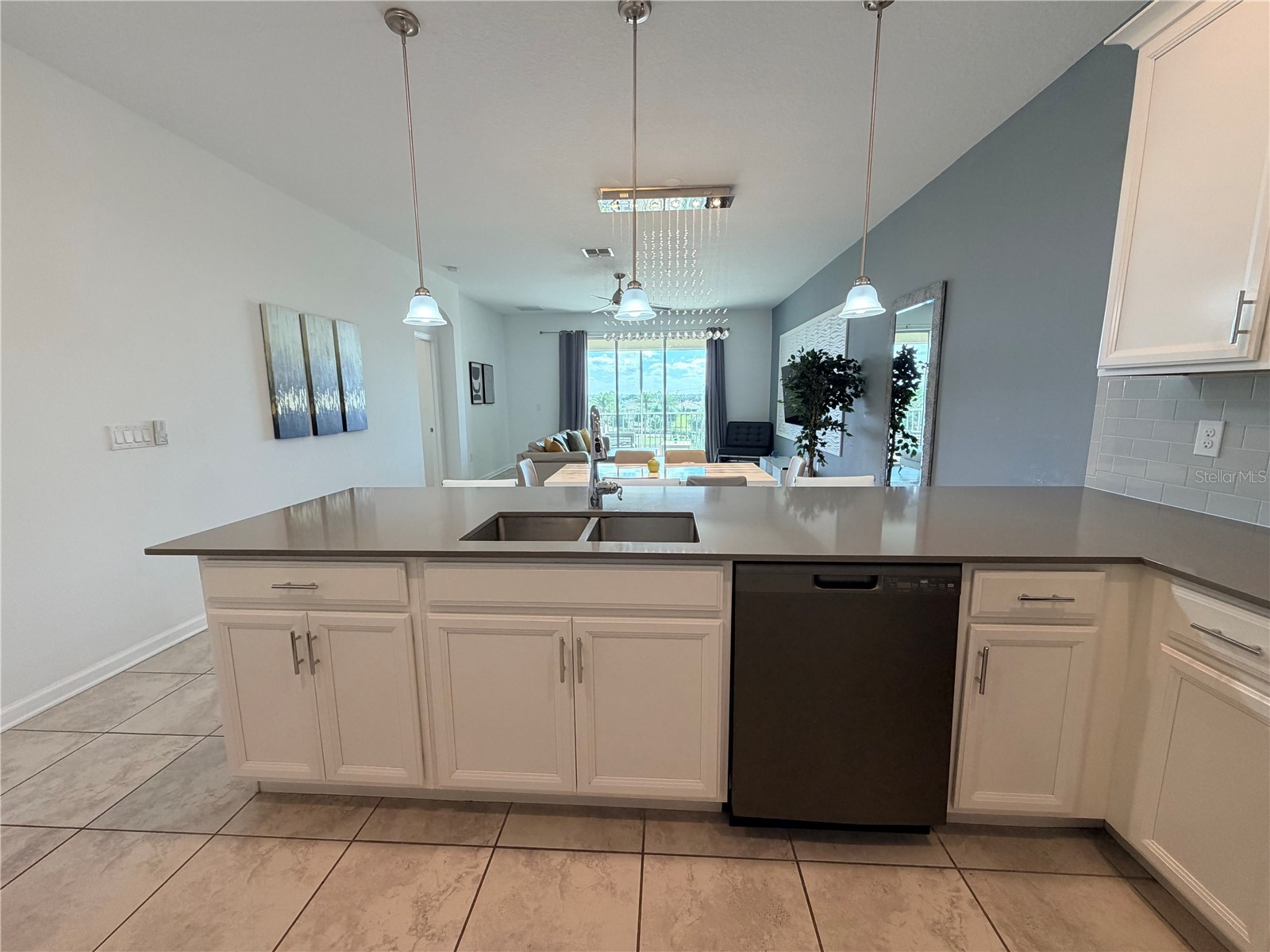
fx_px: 514
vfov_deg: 85.7
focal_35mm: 14
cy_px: 476
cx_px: 635
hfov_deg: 102.1
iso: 200
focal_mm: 2.22
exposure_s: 1/120
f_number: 2.2
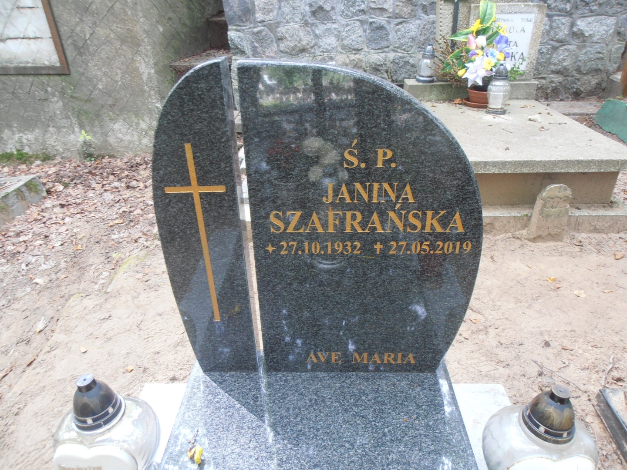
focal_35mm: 24
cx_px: 314
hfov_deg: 71.6
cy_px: 235
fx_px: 435
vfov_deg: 56.8
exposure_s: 1/25
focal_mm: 4.2
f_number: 3
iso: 125
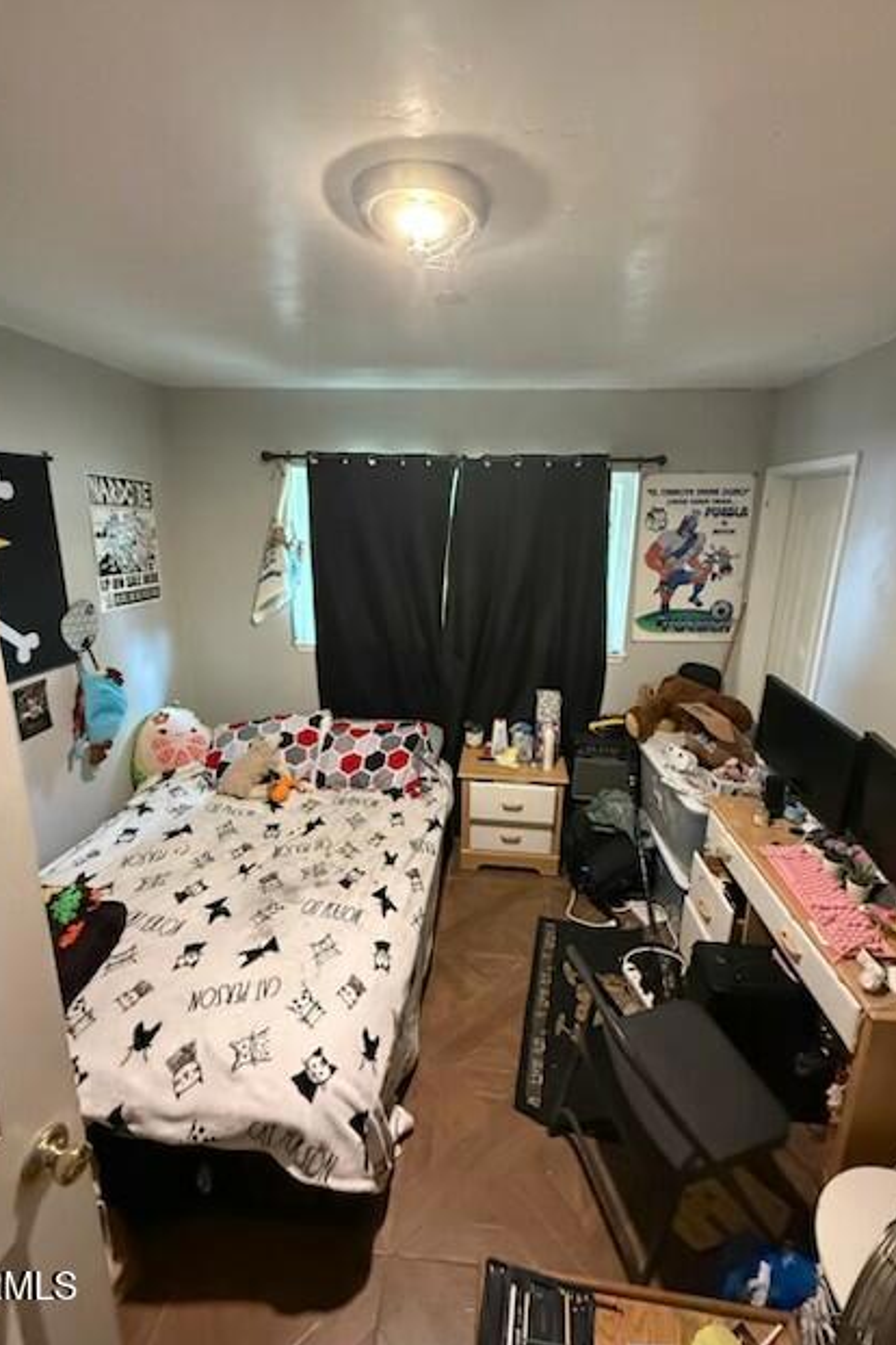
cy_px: 654
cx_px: 457
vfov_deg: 100.4
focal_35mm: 15
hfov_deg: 77.3
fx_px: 560
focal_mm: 2.22
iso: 800
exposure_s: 1/60
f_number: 2.2
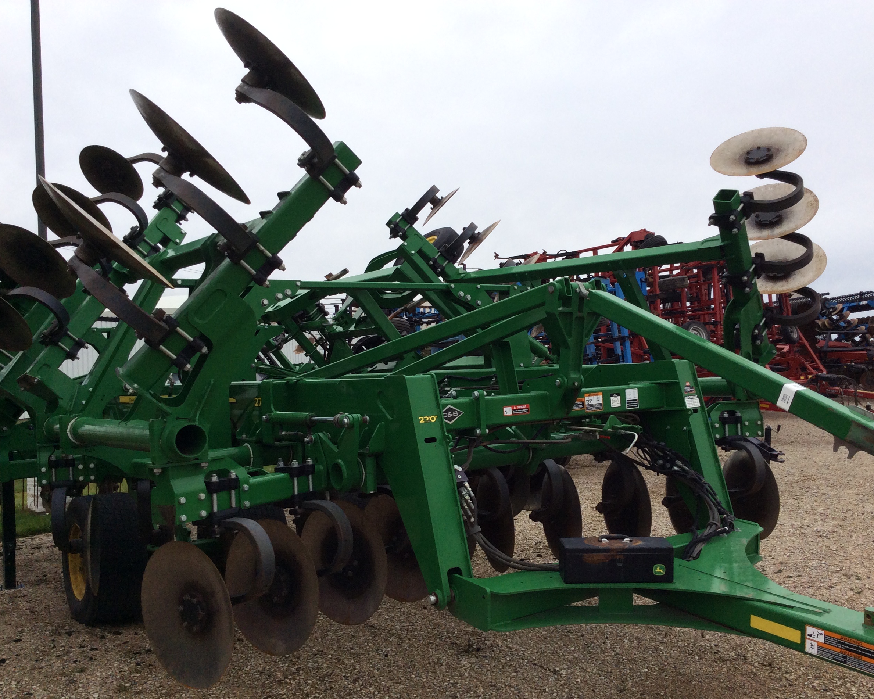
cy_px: 355
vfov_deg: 43.3
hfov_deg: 52.8
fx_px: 879
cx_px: 460
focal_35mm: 34
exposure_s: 1/894
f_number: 2.4
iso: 32
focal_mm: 3.3
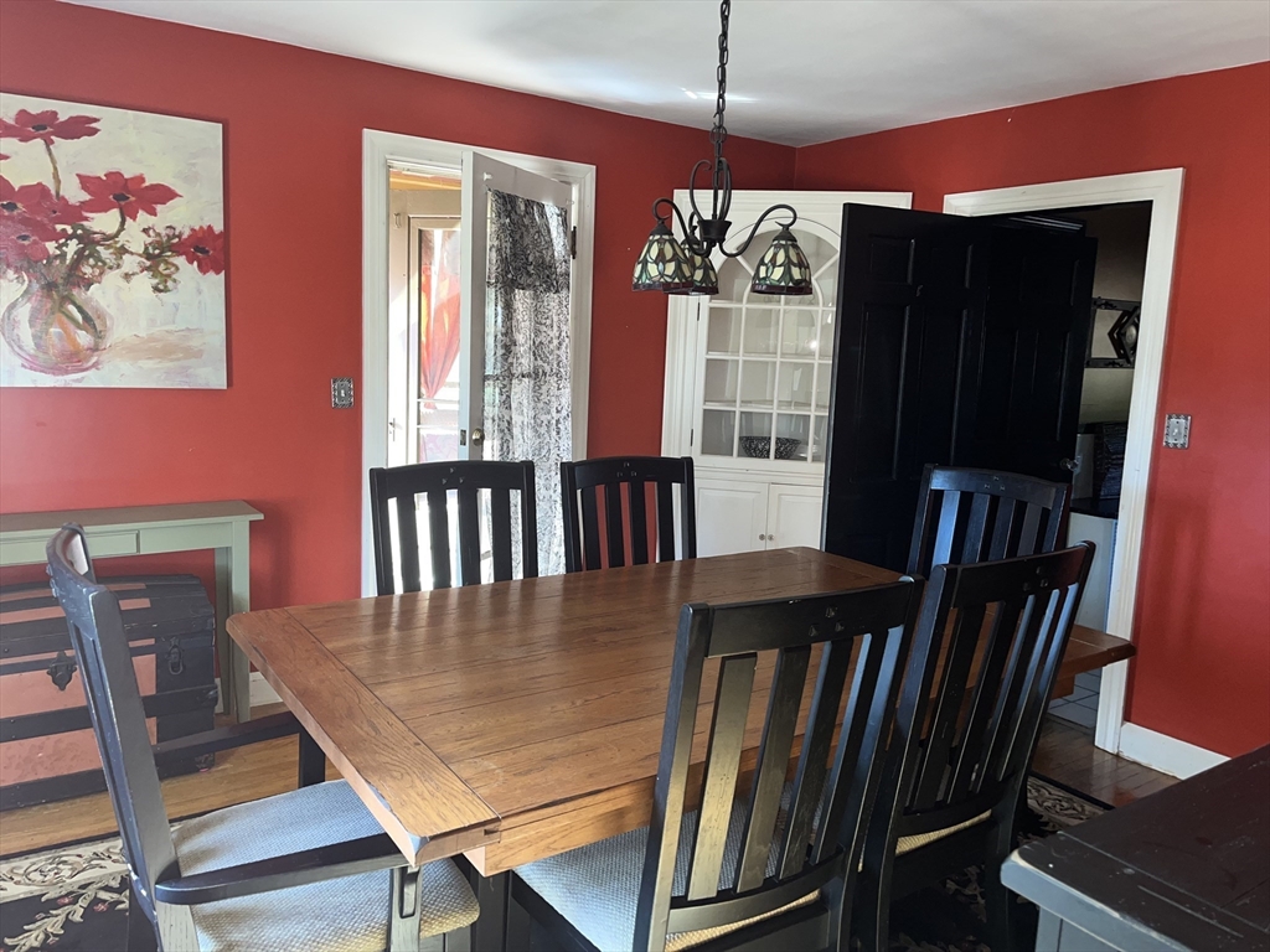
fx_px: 954
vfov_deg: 53.1
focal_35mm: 26
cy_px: 476
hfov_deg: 67.3
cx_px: 635
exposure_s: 1/17
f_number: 1.6
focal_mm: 5.1
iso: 64
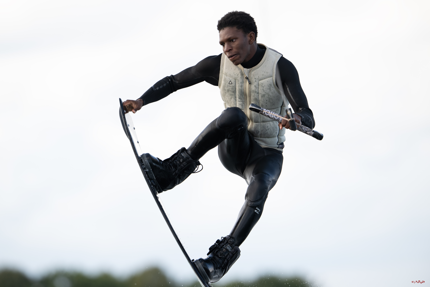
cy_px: 144
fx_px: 4777
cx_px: 215
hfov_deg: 5.2
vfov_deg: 3.4
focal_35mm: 400
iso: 640
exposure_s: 1/2000
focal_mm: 400
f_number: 4.5
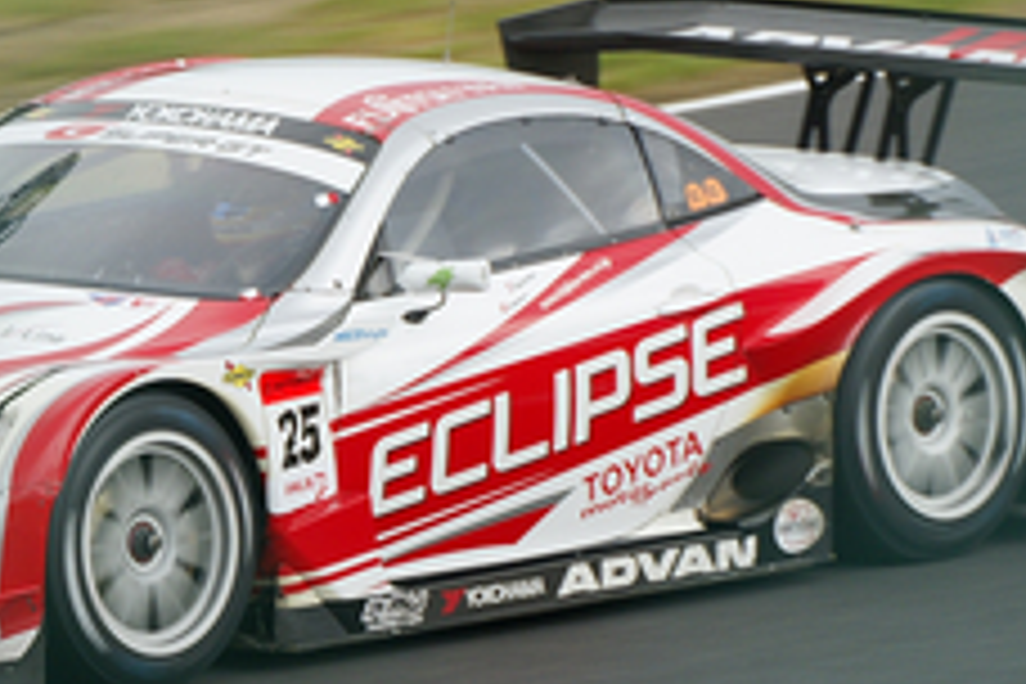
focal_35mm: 885
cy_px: 450
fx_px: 25221
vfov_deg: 1.6
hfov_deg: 2.3
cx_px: -158
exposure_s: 1/250
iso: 200
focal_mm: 210
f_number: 9
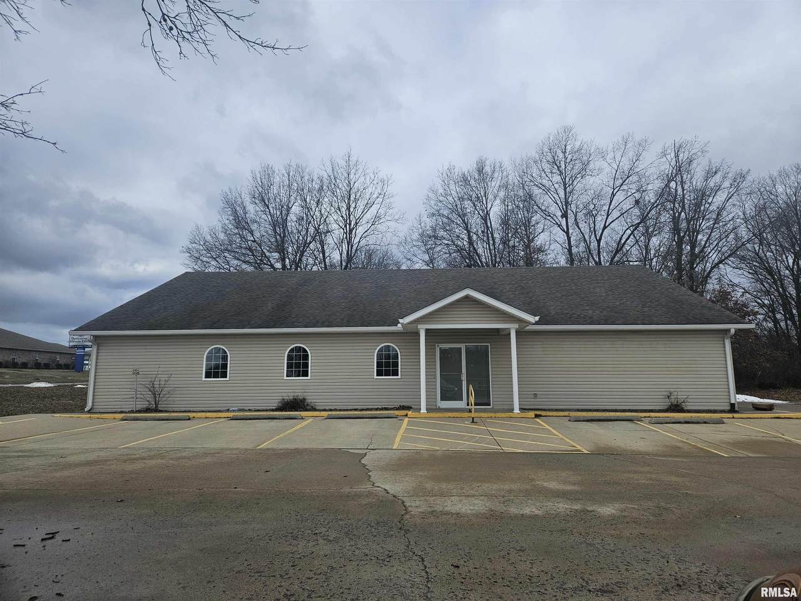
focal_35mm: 23
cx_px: 400
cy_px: 300
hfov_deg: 73.9
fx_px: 532
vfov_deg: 58.9
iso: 25
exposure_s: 1/1894
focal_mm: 5.4
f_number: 1.8
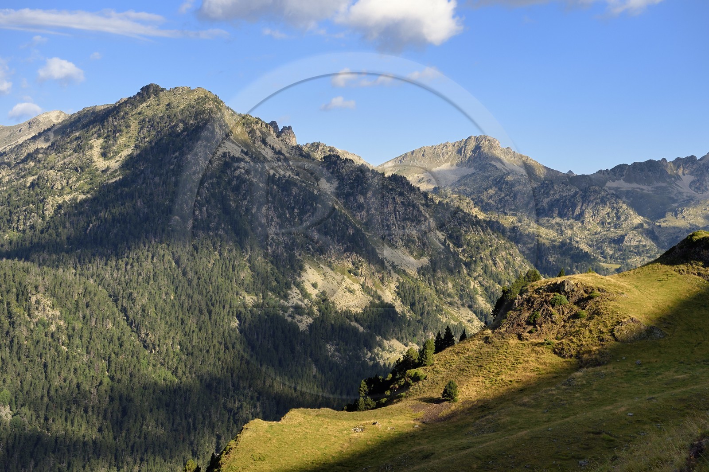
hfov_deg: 32.4
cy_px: 236
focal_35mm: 62
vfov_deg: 21.9
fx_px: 1220
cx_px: 354
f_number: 9
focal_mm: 62
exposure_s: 1/500
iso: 200
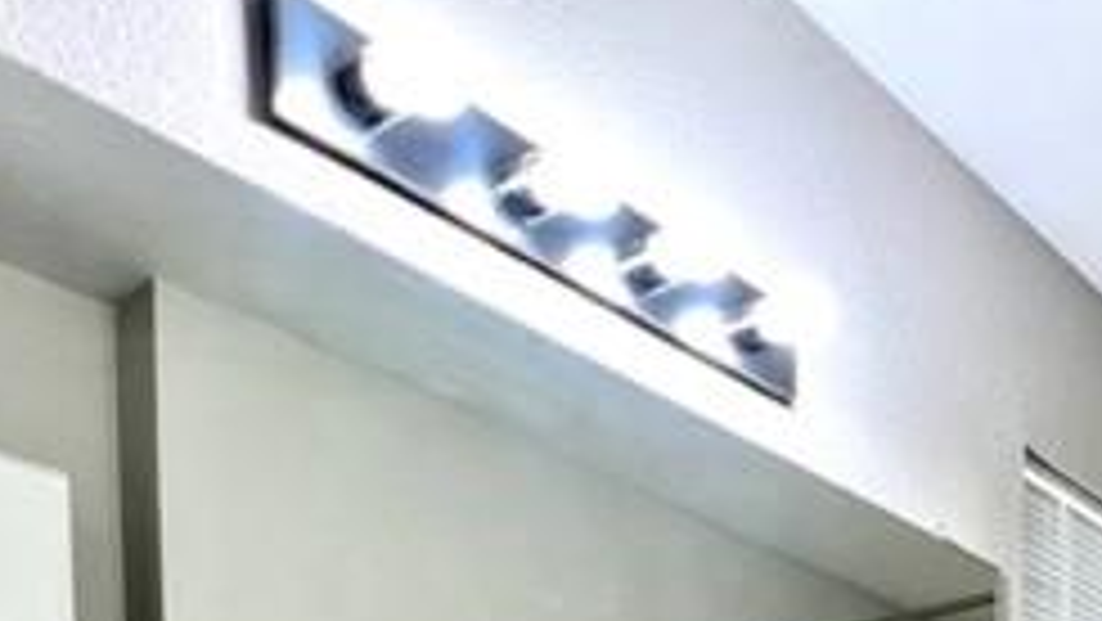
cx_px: 1102
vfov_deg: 22.5
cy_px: 1048
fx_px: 1082
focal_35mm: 37
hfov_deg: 45.5
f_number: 1.8
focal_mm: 1.57
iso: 50
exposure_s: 1/120
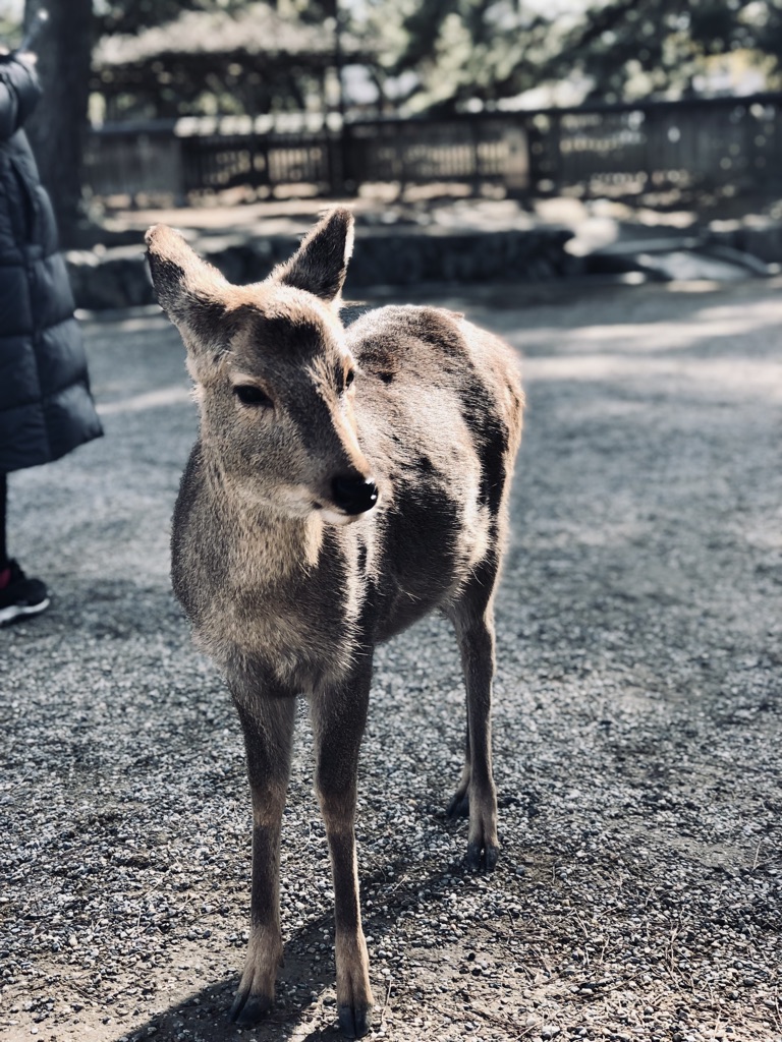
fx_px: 1717
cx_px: 391
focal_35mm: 57
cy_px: 521
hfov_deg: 25.7
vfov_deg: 33.8
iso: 20
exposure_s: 1/161
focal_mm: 6.6
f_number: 2.8
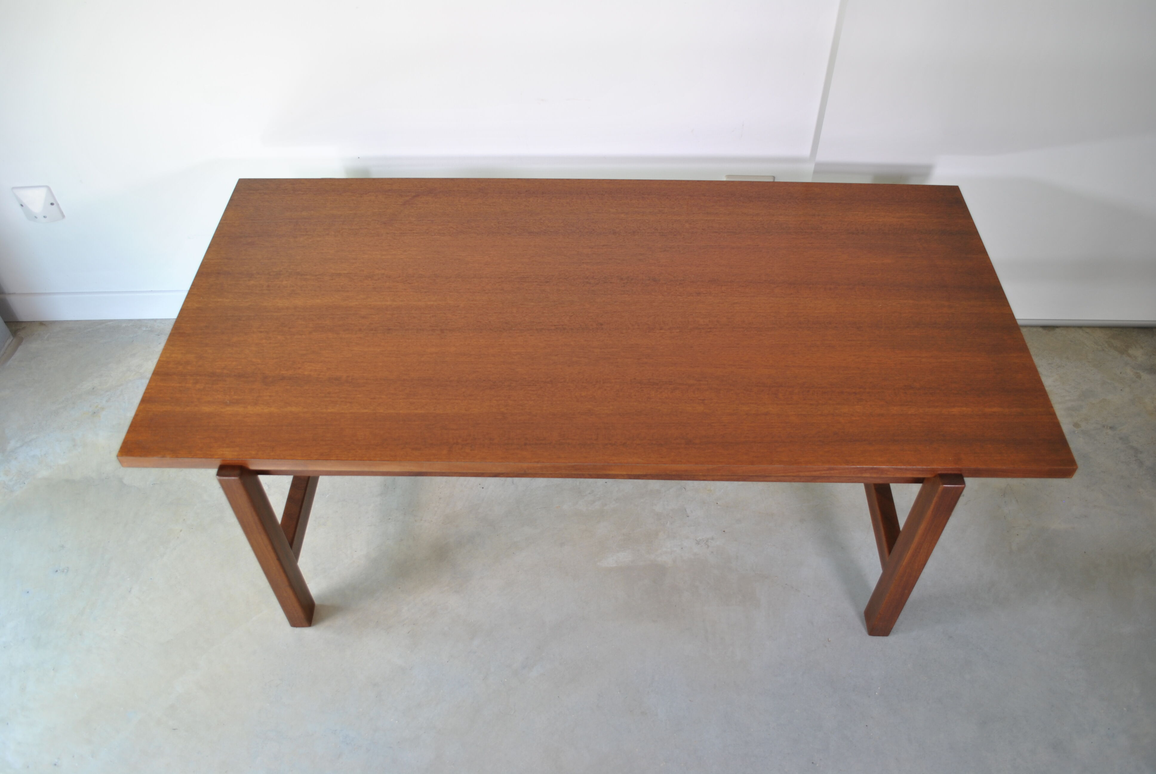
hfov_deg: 67.3
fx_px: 868
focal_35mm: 27
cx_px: 578
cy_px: 387
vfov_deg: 48.0
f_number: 3.5
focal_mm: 18
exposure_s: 1/40
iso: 100
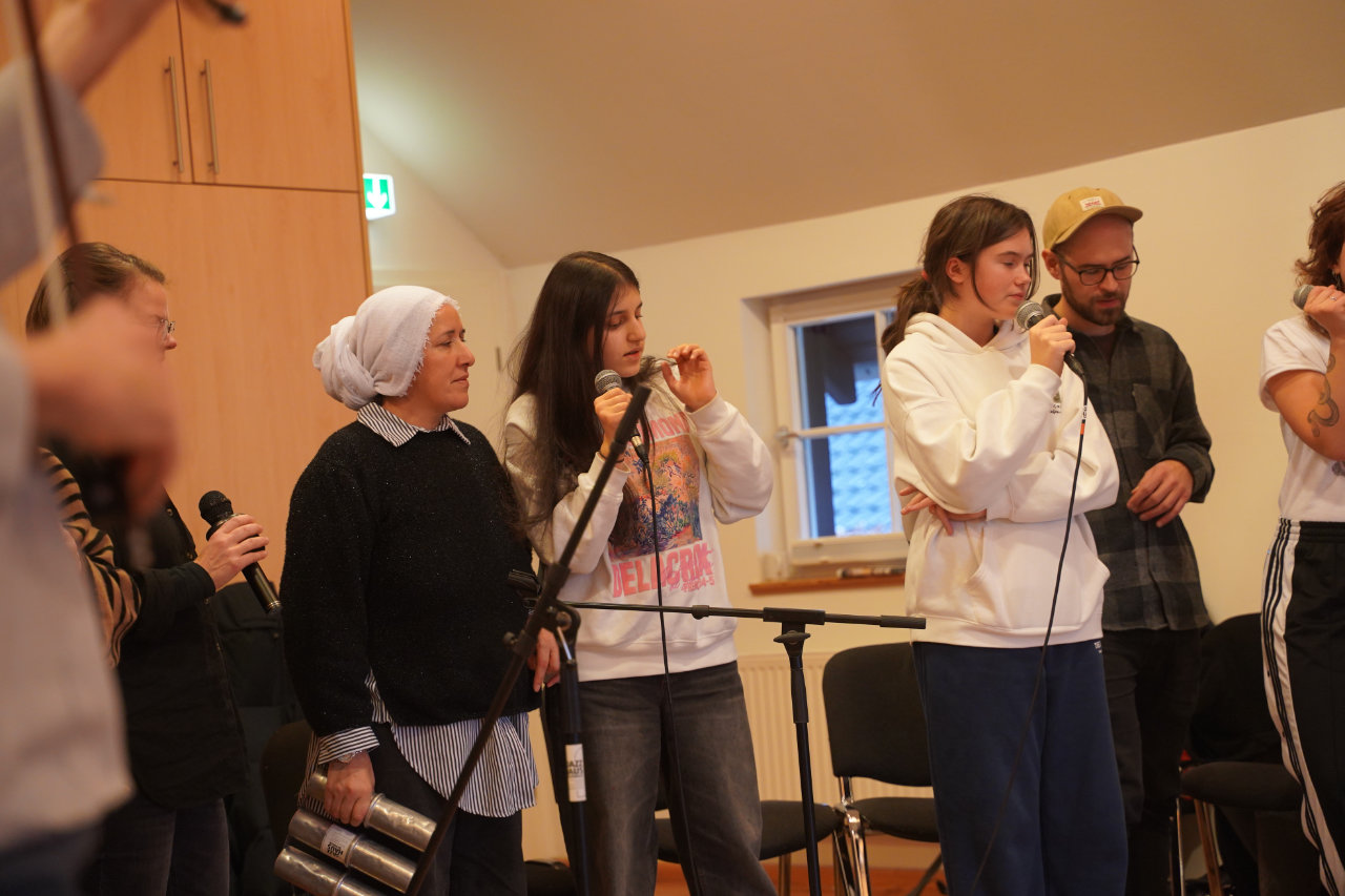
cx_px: 672
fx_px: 2615
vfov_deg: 19.5
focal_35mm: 70
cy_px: 448
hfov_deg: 28.8
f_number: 4
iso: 2000
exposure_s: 1/160
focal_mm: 70
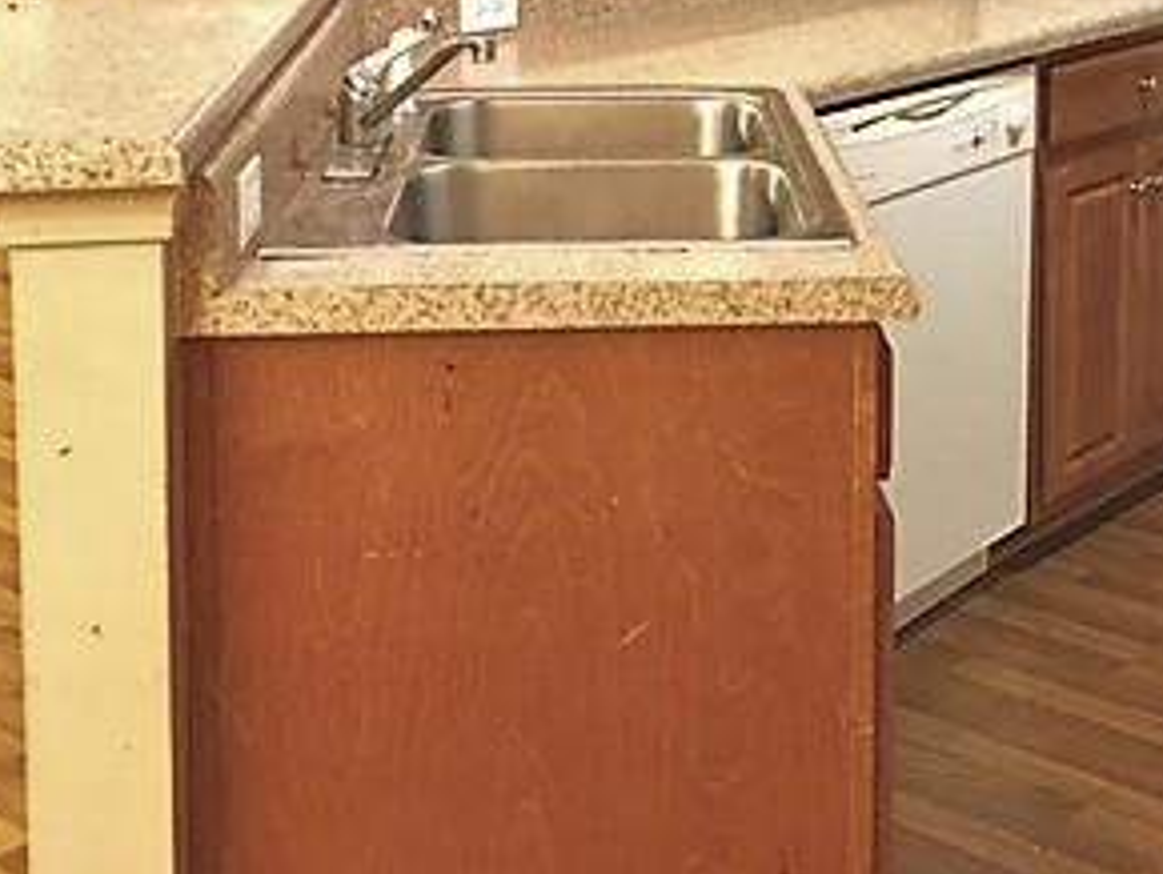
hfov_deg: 30.0
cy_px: -52
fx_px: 2152
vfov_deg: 21.9
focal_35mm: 64
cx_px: 778
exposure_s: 1/10
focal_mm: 4.15
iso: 80
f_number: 2.2
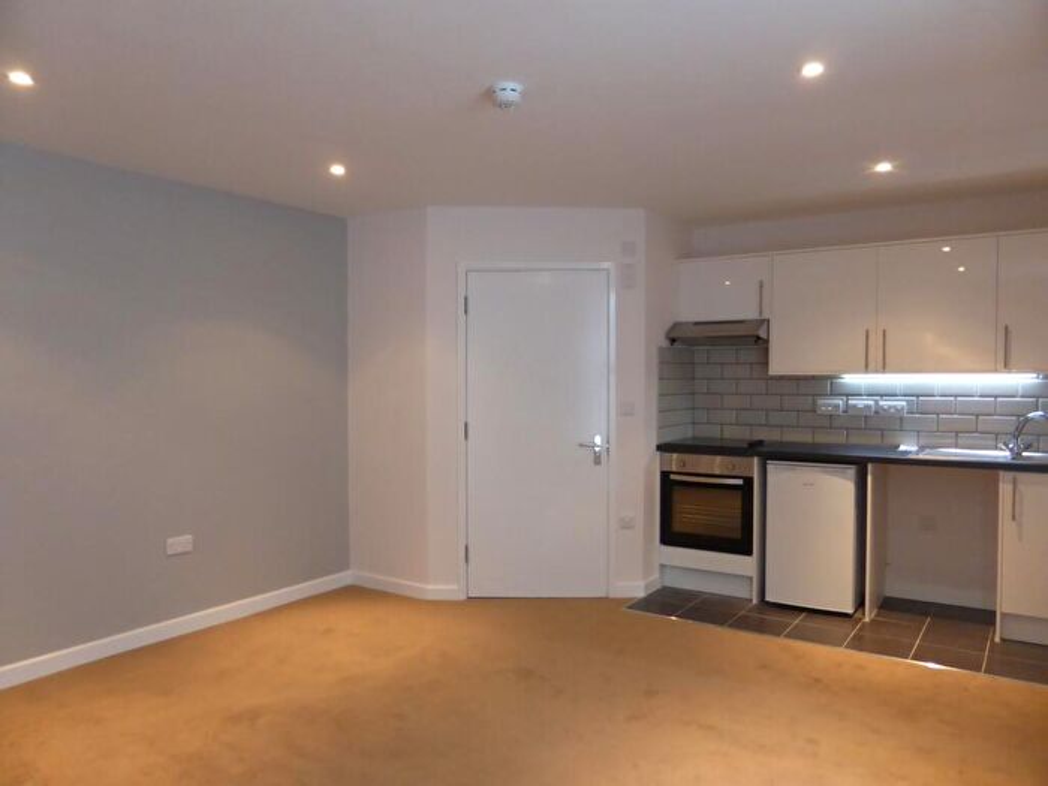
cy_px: 393
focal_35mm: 25
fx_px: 757
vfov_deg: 54.9
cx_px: 524
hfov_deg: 69.4
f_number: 3.3
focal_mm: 4.3
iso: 400
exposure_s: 1/20
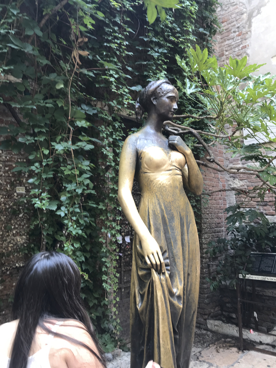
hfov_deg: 49.7
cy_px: 184
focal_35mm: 28
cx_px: 138
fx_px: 298
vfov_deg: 63.4
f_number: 1.8
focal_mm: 3.99
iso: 20
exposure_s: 1/50
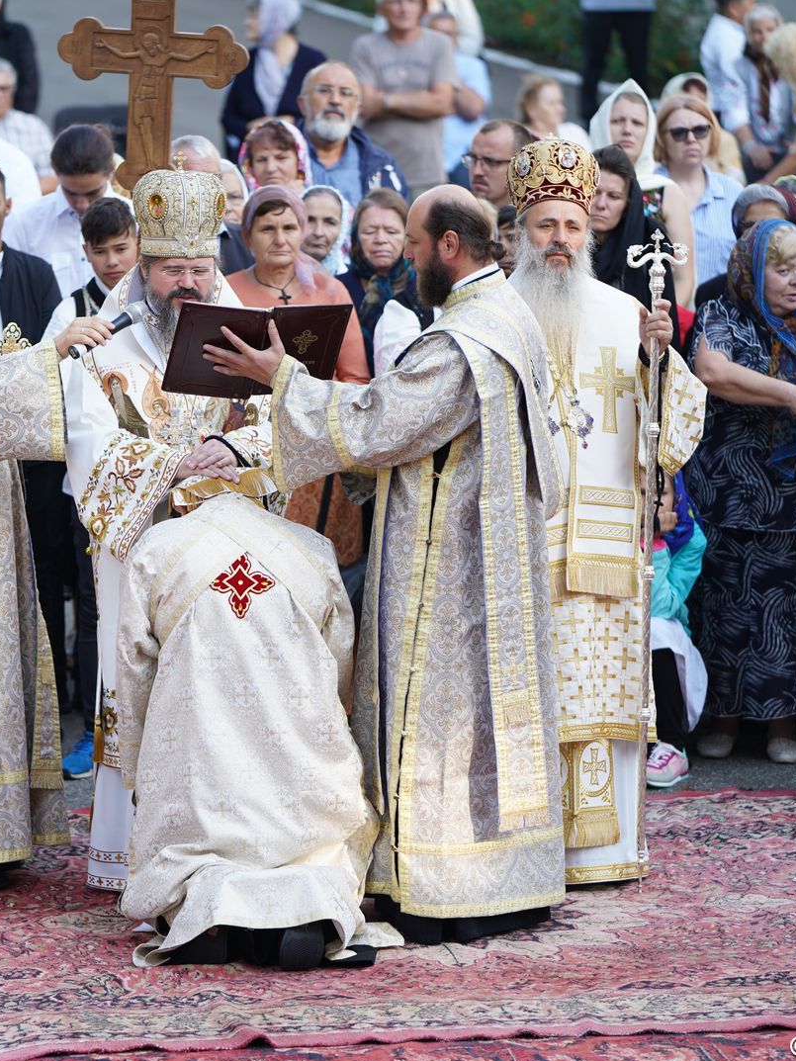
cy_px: 533
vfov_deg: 10.1
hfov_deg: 7.6
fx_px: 6008
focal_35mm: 196
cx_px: 209
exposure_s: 1/320
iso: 160
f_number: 2.8
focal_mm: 135
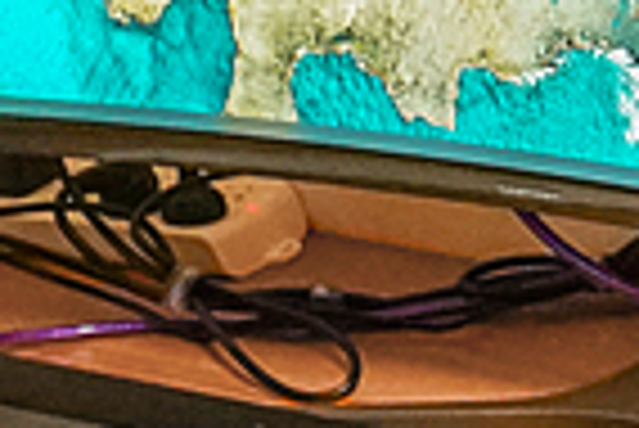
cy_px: 457
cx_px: 1170
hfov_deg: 10.0
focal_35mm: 193
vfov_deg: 7.1
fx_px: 3429
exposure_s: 1/60
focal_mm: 28
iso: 1600
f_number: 3.5
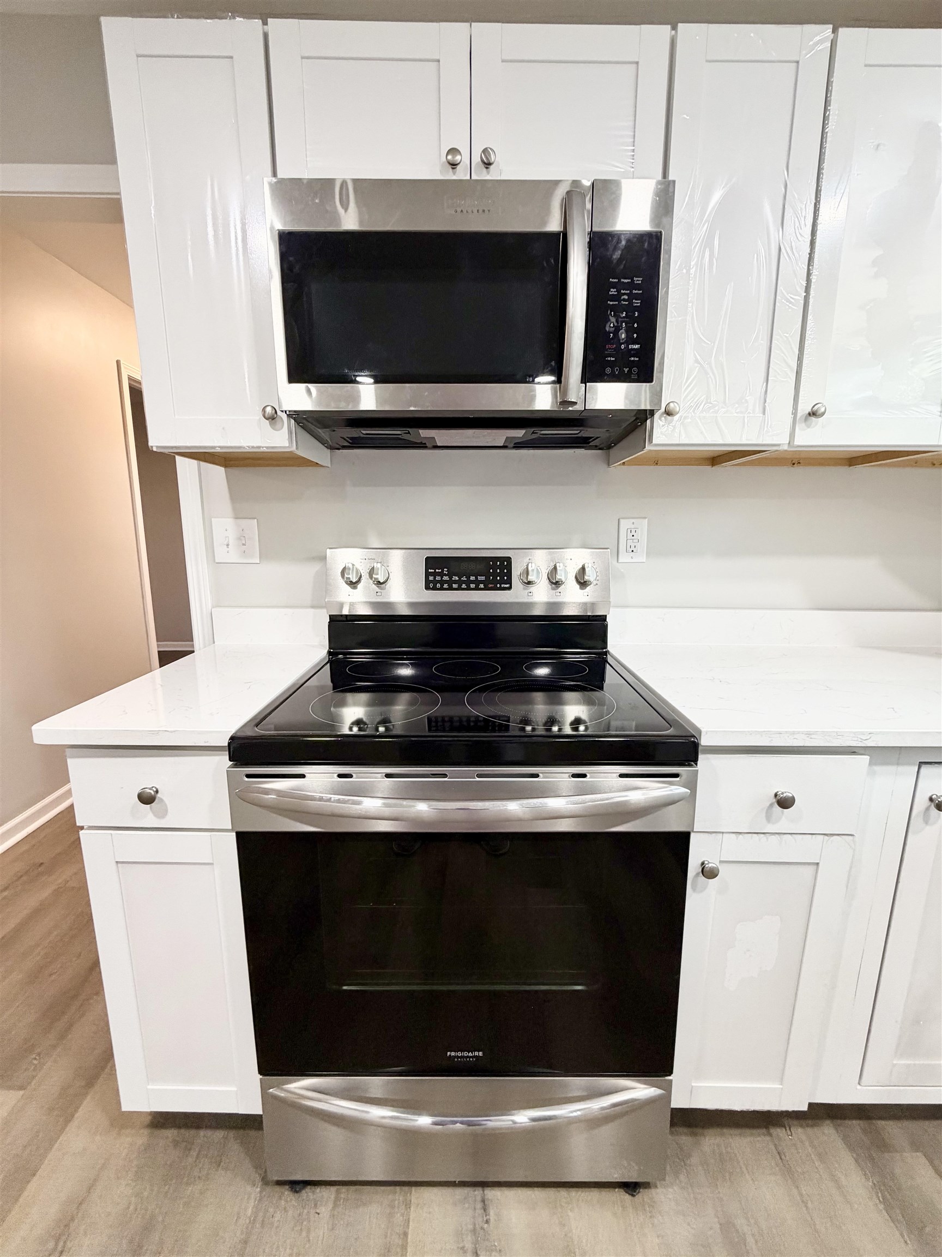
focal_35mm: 14
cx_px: 471
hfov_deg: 85.7
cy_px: 628
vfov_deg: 102.1
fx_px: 508
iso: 250
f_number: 2.2
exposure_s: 1/60
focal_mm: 2.22
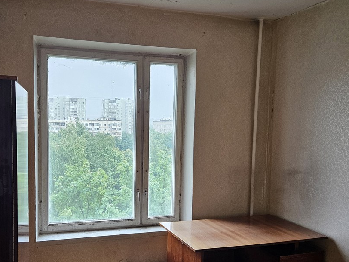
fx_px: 343
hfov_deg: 53.3
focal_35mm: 34
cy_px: 160
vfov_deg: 41.6
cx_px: 129
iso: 250
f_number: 1.8
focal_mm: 5.4
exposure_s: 1/190
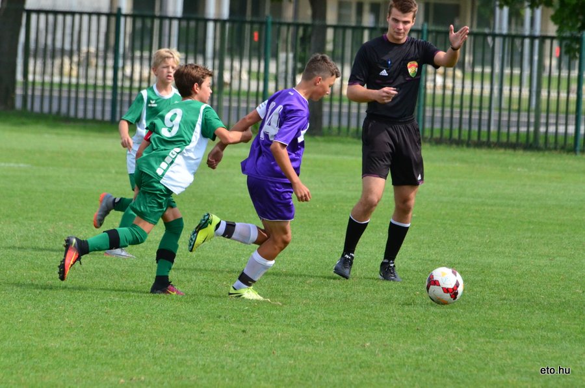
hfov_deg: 4.6
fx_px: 7297
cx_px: 292
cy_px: 194
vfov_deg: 3.0
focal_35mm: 450
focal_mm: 300
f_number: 8
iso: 2500
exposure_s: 1/4000
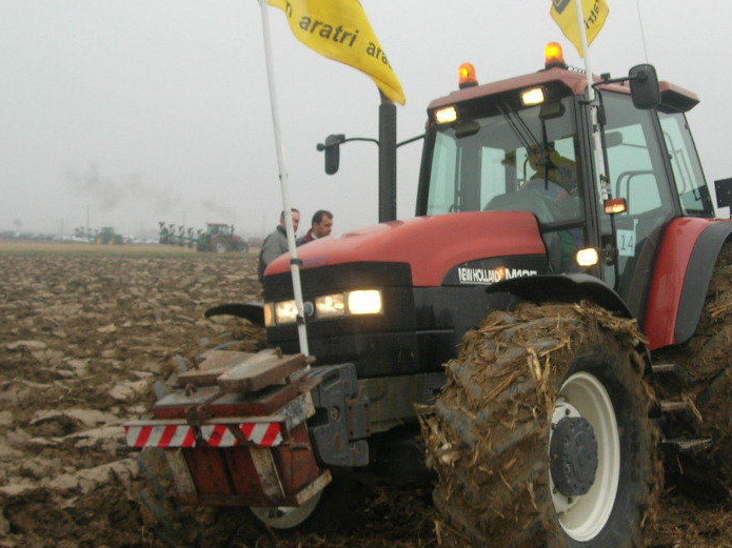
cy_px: 292
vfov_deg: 26.1
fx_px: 1184
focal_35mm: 56
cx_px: 501
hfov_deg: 34.0
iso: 64
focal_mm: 7.8
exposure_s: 1/121
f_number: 4.8
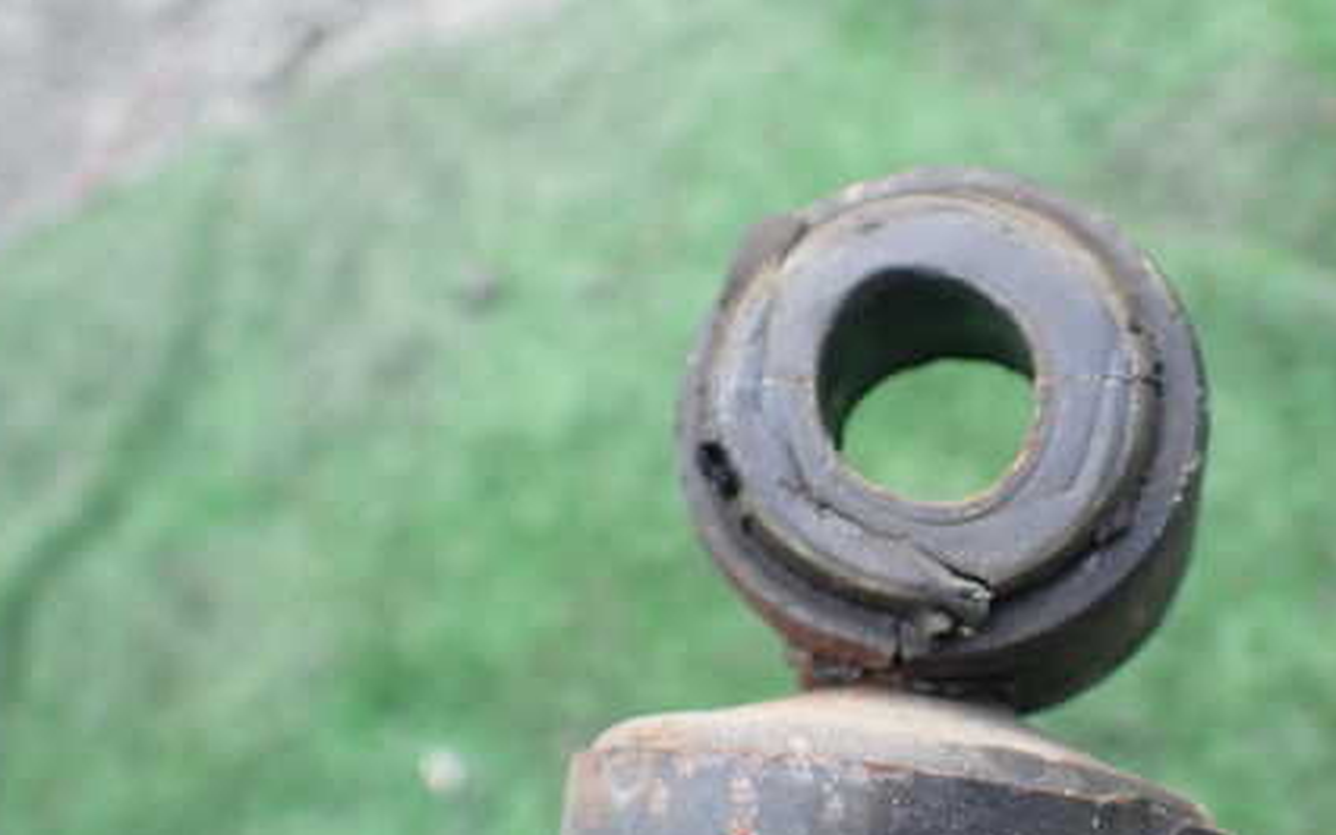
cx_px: 901
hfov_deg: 43.7
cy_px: 529
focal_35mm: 45
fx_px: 1638
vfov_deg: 28.5
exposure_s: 1/160
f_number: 2.3
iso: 100
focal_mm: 5.4
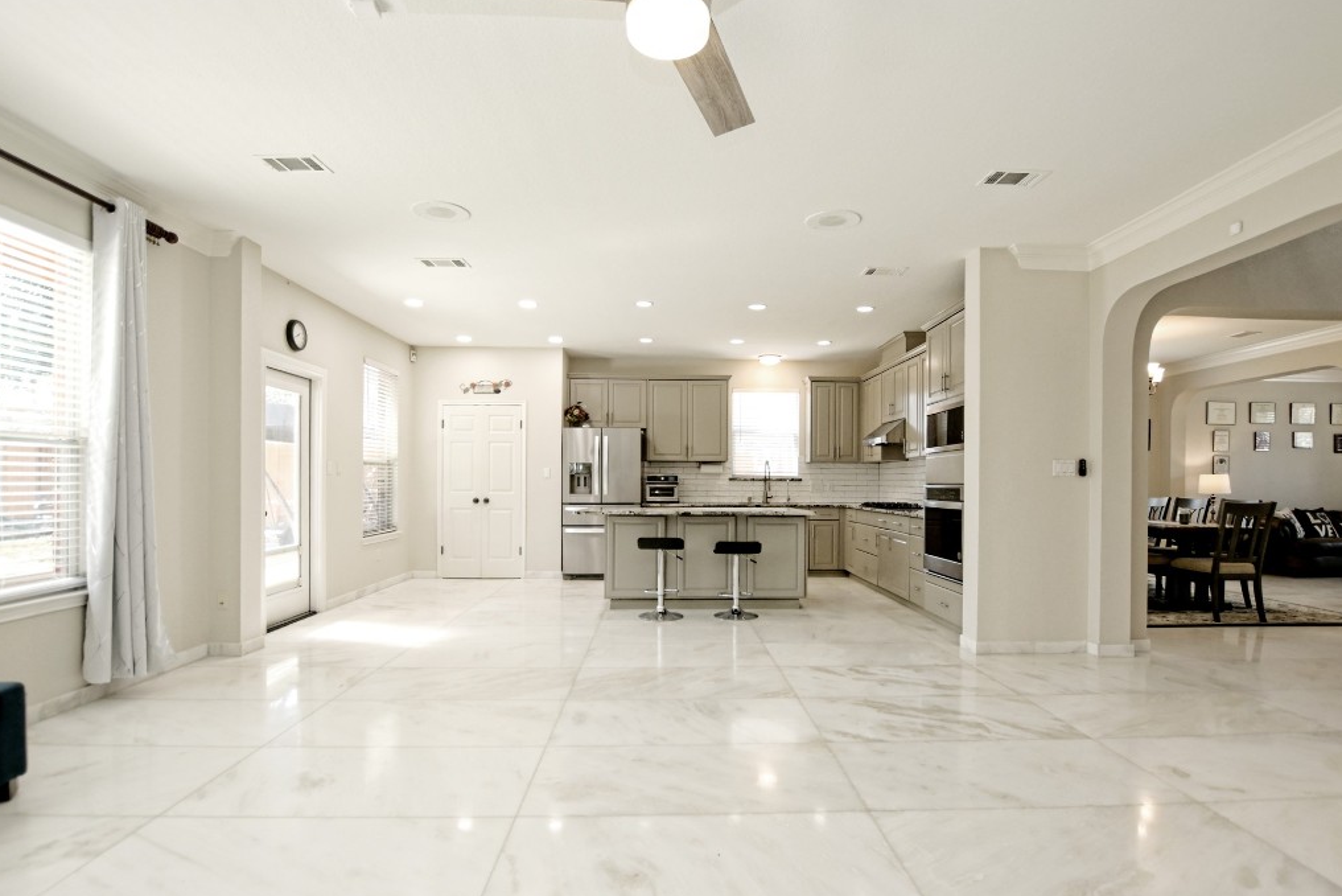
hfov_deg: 93.3
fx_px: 634
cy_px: 478
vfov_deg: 70.4
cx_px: 683
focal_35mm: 17
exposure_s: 1/80
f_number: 4.5
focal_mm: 10
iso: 320
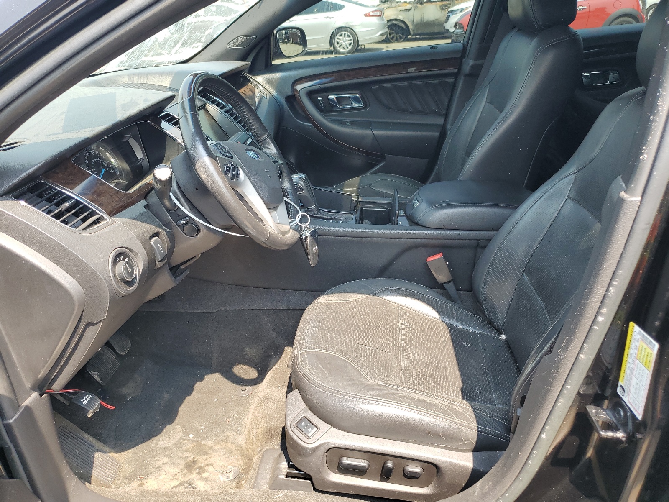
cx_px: 334
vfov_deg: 53.1
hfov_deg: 67.3
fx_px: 502
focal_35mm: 26
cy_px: 251
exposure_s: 1/333
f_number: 1.5
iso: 50
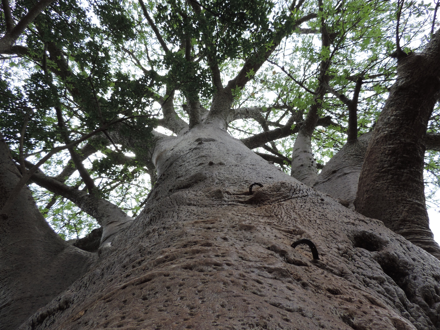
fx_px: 305
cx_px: 220
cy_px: 165
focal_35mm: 24
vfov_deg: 56.8
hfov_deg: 71.6
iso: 80
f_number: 3
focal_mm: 4.3
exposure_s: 1/400
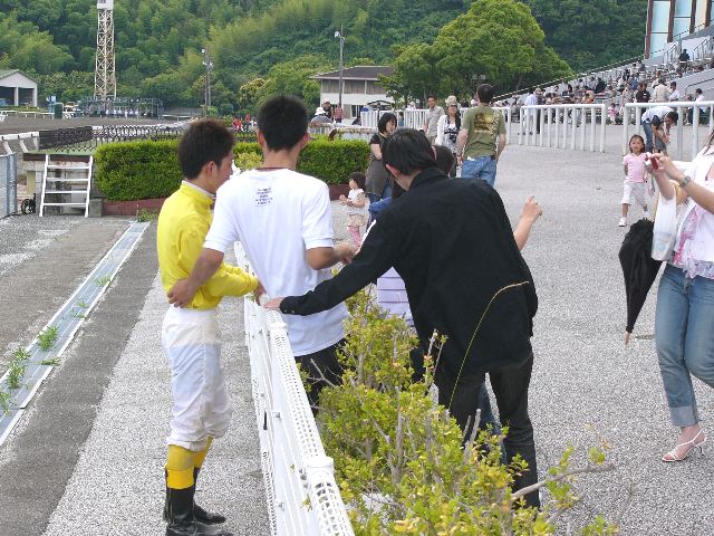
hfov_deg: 26.3
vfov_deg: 19.9
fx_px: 1526
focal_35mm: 74
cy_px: 268
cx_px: 357
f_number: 4
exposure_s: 1/200
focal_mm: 12.3
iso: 50
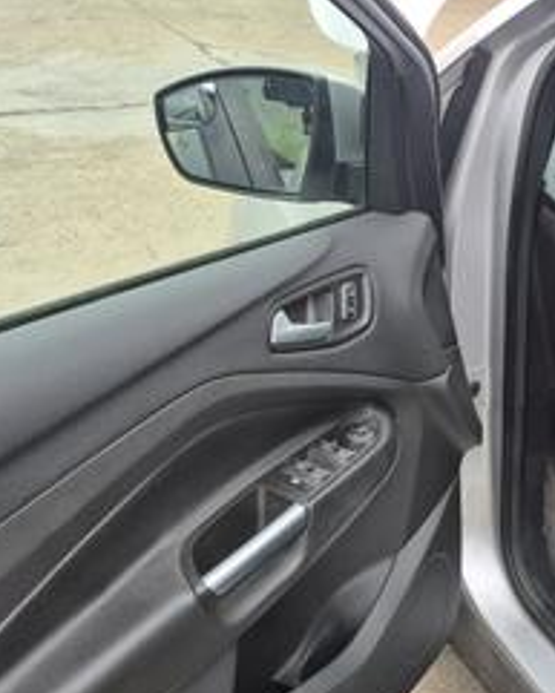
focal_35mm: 47
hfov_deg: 30.3
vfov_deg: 38.5
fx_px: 964
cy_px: 518
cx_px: 526
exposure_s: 1/180
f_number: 1.8
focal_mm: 5.4
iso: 80
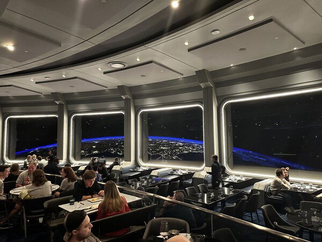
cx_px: 161
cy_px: 121
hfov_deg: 71.6
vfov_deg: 56.8
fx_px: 223
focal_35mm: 24
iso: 1600
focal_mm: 6.86
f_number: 1.78
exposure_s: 1/30
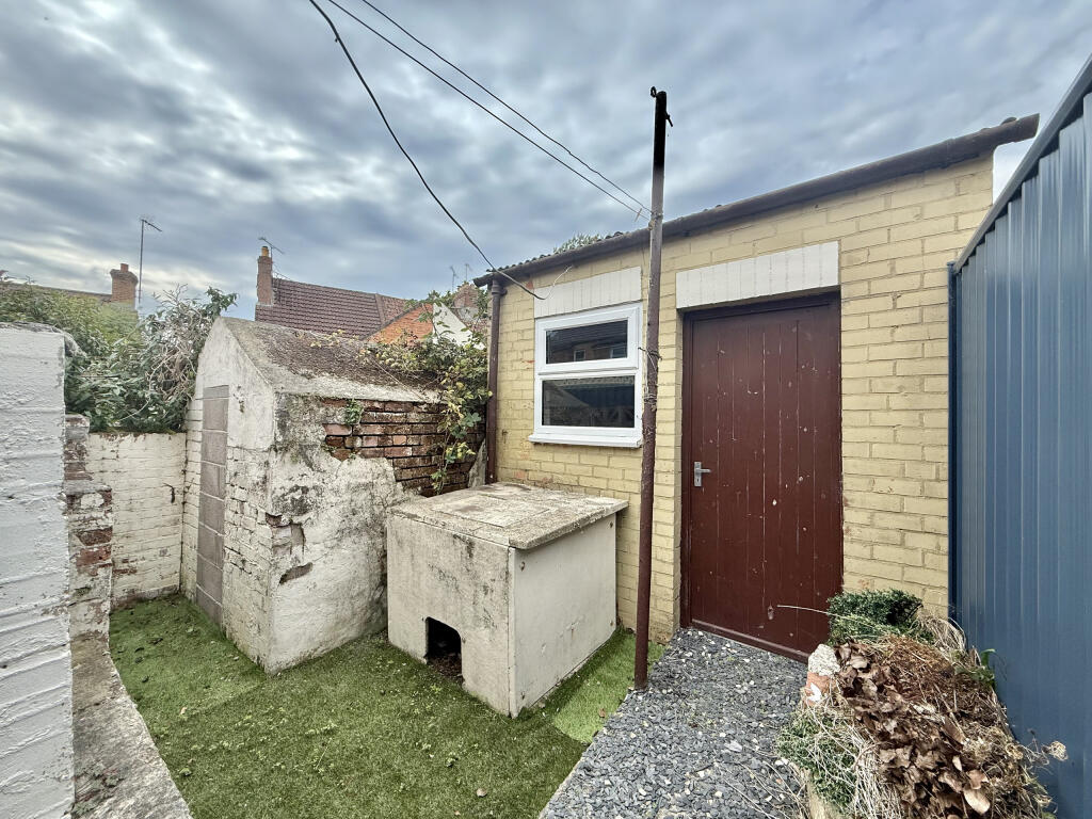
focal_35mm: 14
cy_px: 410
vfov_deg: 85.7
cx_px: 546
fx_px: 442
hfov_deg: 102.1
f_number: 2.2
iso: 64
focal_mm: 2.22
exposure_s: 1/664
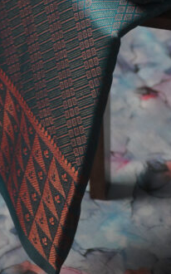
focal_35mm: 292
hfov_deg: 4.5
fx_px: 2179
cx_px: 190
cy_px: 6
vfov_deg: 7.2
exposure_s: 1/160
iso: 2000
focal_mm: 70
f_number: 5
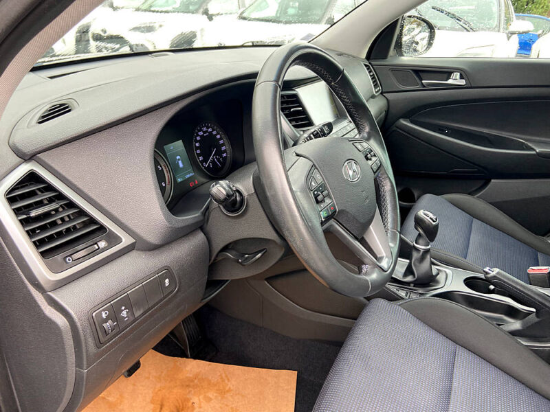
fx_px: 413
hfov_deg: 67.3
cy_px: 206
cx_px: 275
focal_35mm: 26
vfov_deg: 53.1
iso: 50
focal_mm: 4.25
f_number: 1.8
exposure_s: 1/122
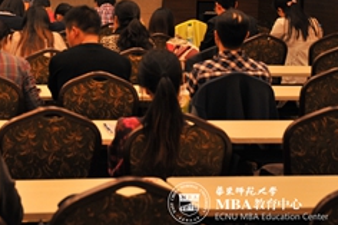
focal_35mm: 100
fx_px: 938
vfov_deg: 13.5
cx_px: 21
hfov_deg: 20.0
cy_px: 21
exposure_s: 1/15
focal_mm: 35
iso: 400
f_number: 4.2
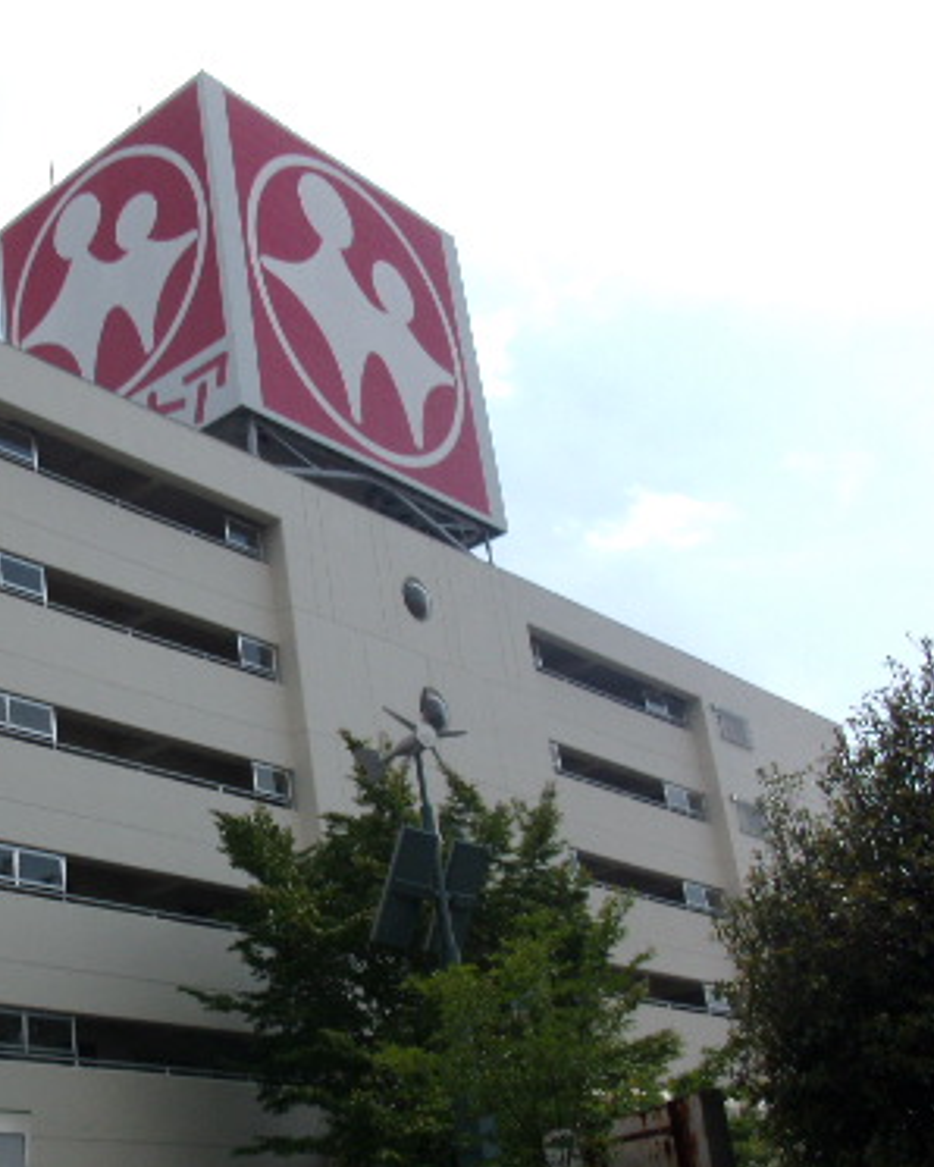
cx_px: 47
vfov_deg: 39.3
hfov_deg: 30.3
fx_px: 1623
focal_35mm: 47
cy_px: 728
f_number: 10.8
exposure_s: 1/100
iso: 64
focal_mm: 5.1
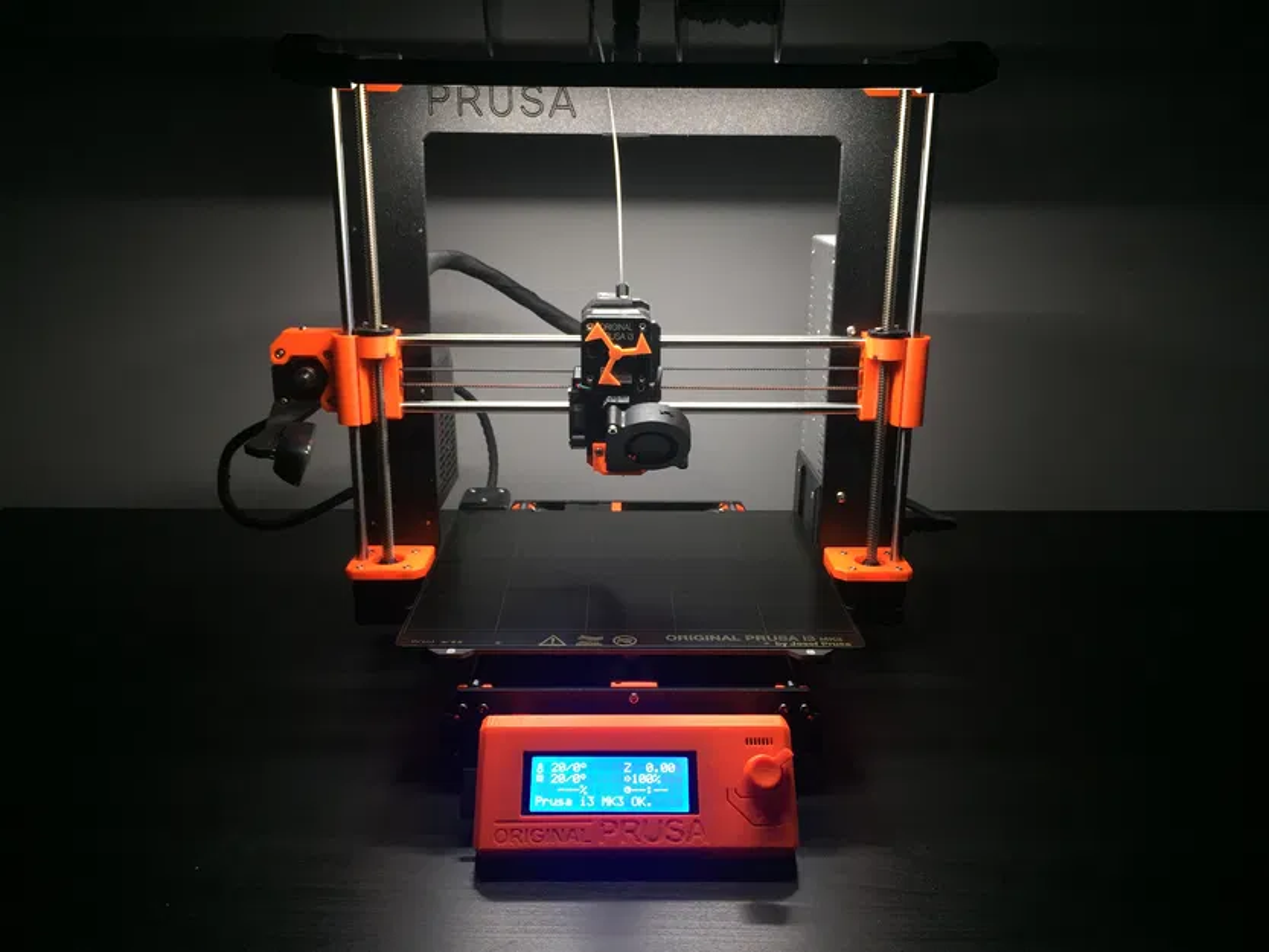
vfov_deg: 48.2
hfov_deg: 61.7
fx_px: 1063
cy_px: 476
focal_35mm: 29
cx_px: 634
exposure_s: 1/30
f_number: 2.2
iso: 100
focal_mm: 4.15
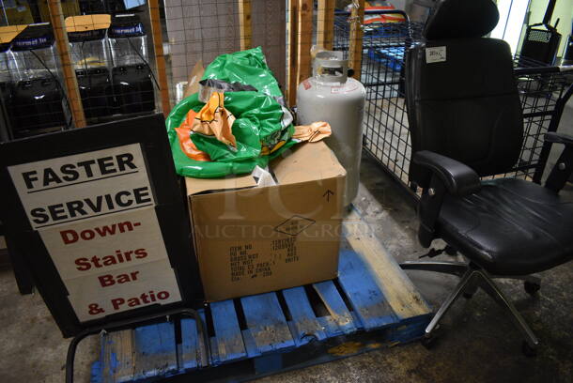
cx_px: 286
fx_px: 430
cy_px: 192
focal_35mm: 27
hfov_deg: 67.3
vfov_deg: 48.0
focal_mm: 18
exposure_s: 1/30
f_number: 3.5
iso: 2000
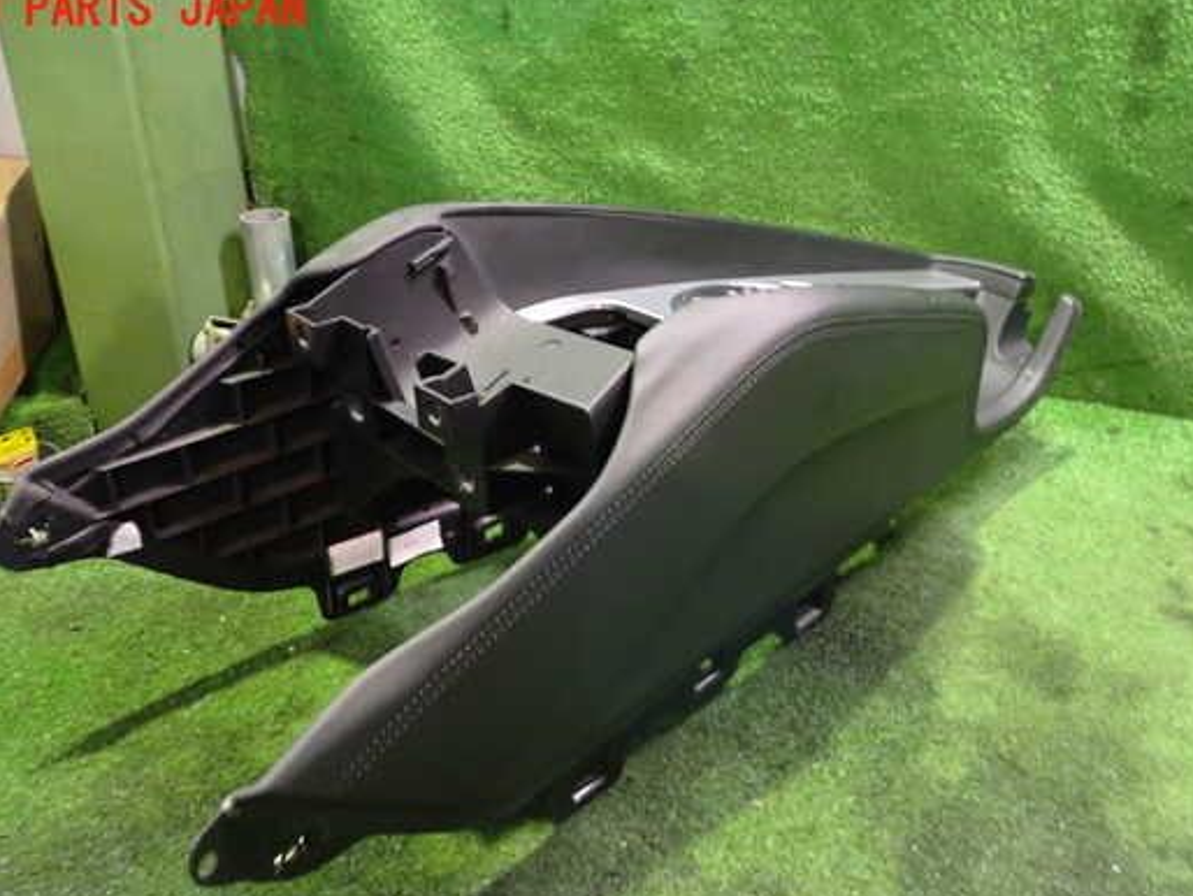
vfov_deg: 40.7
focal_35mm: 35
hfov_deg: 52.6
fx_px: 1207
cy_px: 504
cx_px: 580
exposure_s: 1/15
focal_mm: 5.4
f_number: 2.3
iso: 800
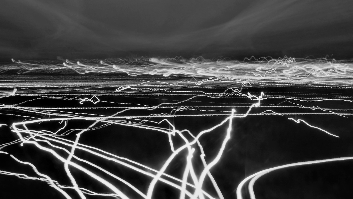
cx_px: 130
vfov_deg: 24.8
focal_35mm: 48
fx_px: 449
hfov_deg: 42.5
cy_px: 123
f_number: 22
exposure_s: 30
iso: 100
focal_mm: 18
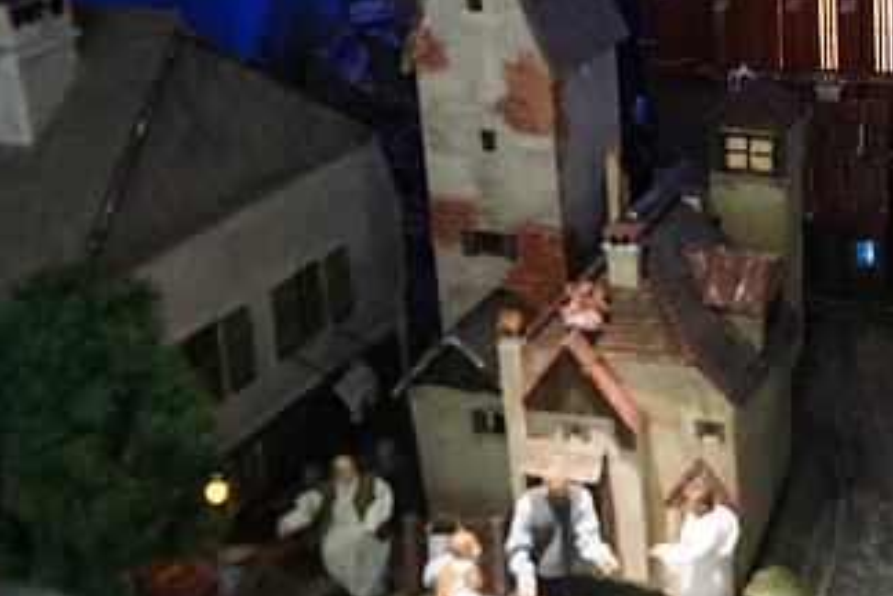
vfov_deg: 22.2
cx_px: 872
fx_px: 1488
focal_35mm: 60
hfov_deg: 31.2
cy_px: 76
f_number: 3.5
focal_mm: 24
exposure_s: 1/30
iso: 5000
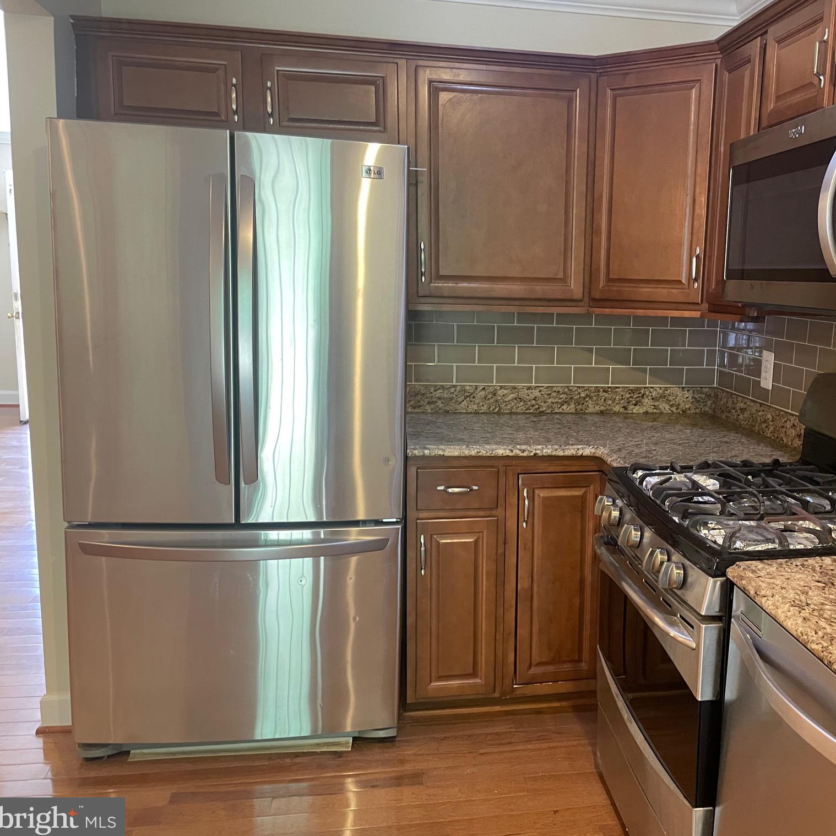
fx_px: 847
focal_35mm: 31
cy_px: 420
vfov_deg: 52.5
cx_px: 551
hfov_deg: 51.6
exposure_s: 1/60
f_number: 1.6
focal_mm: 4.2
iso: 320
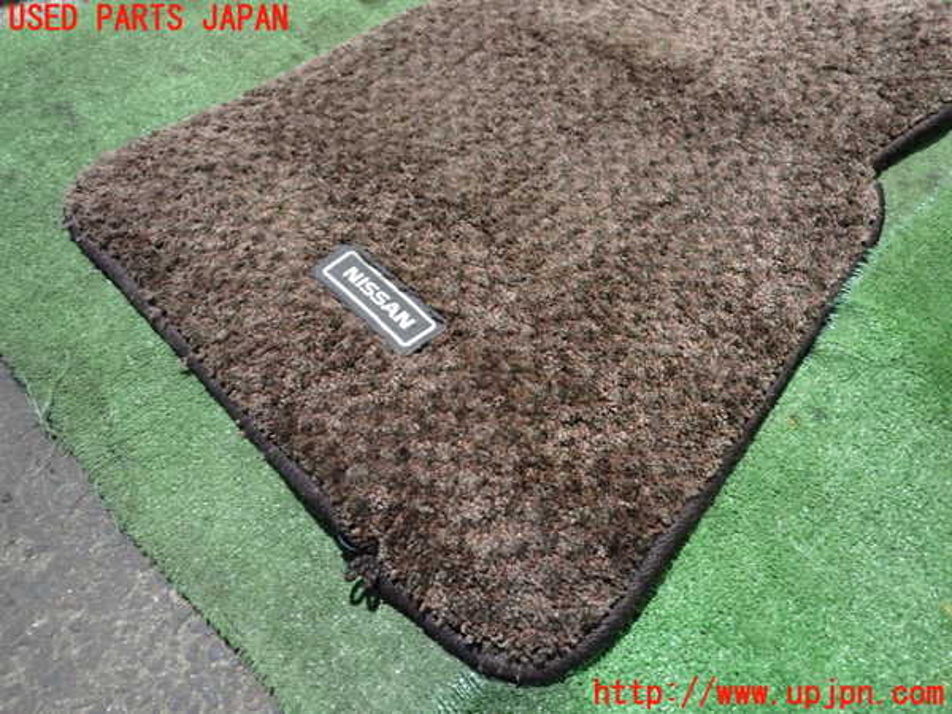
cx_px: 476
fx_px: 688
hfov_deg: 69.4
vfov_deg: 54.9
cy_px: 357
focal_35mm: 25
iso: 800
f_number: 2
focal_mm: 4.5
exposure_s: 1/30
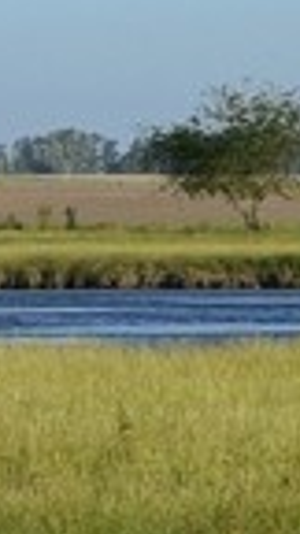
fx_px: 6251
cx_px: 2733
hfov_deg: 2.3
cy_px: 782
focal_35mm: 442
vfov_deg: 4.9
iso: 400
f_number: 9
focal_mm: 38
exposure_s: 1/640
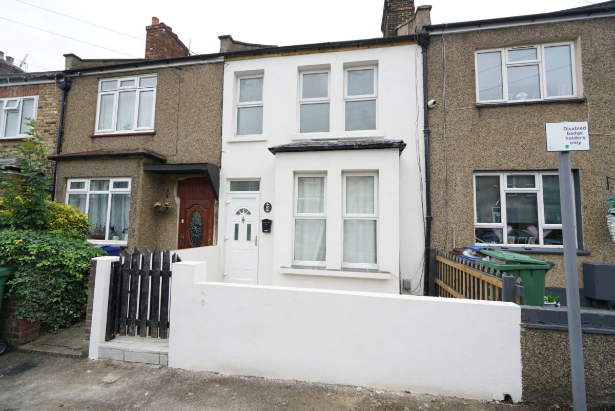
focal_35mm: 16
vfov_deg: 73.8
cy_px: 206
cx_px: 308
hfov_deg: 96.7
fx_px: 273
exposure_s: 1/250
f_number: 5
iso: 400
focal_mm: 16
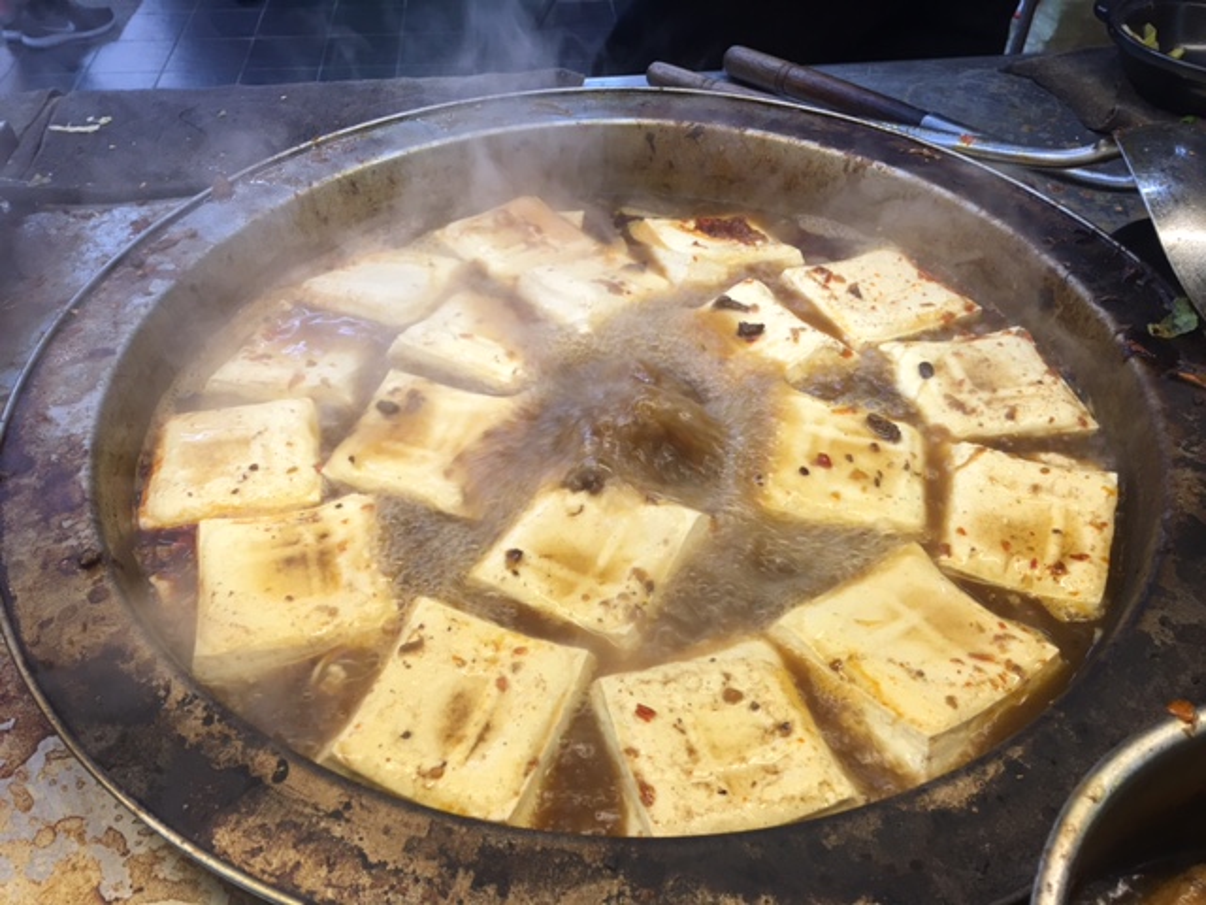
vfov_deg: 48.2
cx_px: 603
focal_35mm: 29
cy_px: 452
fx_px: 1010
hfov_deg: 61.7
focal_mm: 4.15
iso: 25
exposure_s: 1/15
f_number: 2.2
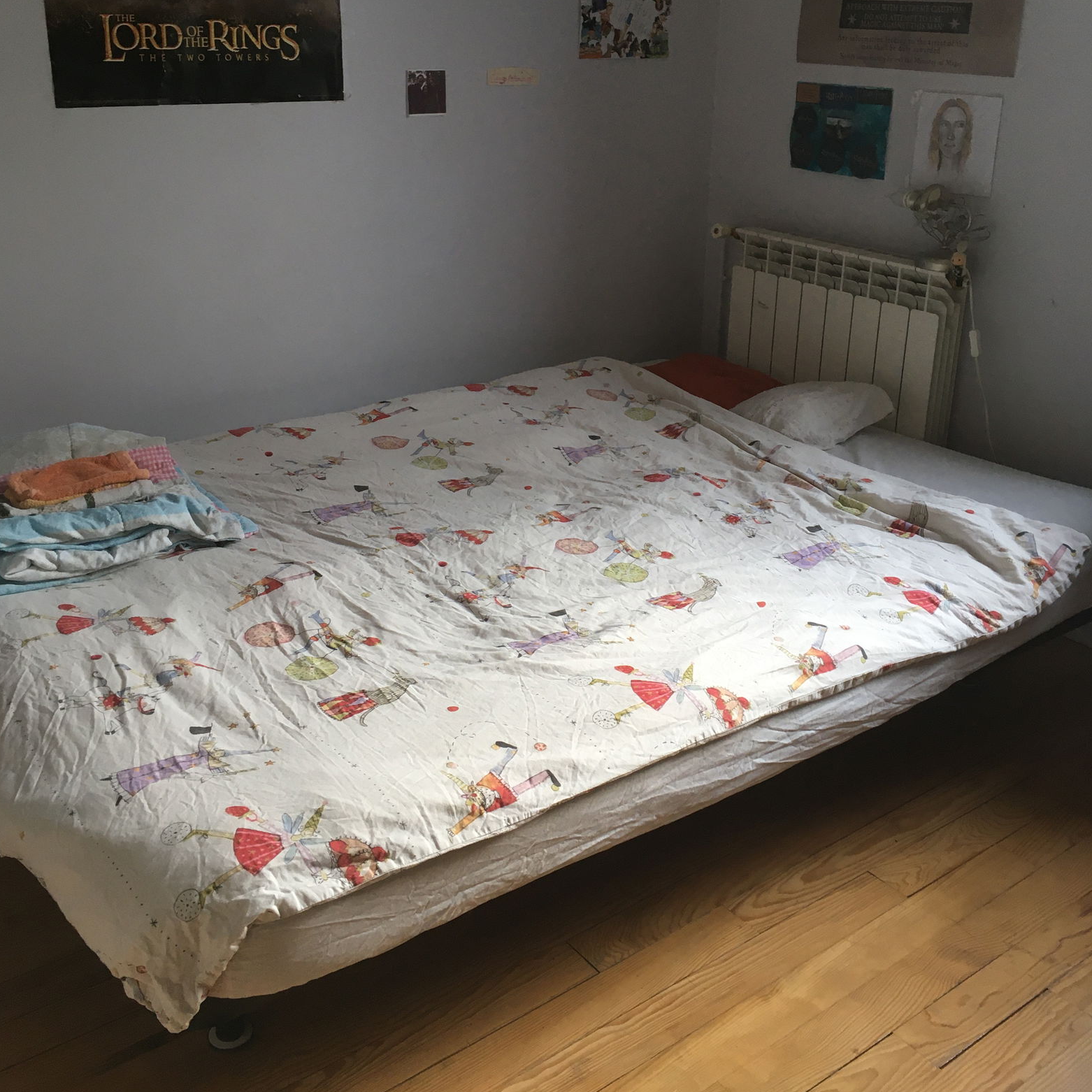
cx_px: 542
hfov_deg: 47.2
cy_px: 425
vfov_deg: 46.9
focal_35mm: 35
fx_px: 1249
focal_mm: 4.15
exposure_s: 1/33
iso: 64
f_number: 2.2
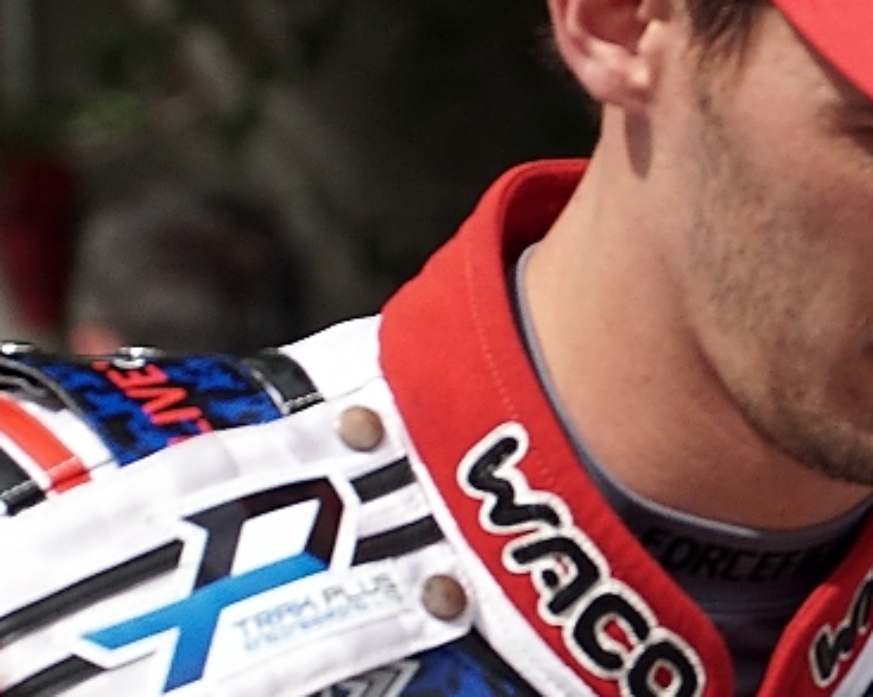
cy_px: 390
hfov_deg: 3.5
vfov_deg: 2.8
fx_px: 14277
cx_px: 530
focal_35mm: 553
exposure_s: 1/500
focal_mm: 120
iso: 200
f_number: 5.6
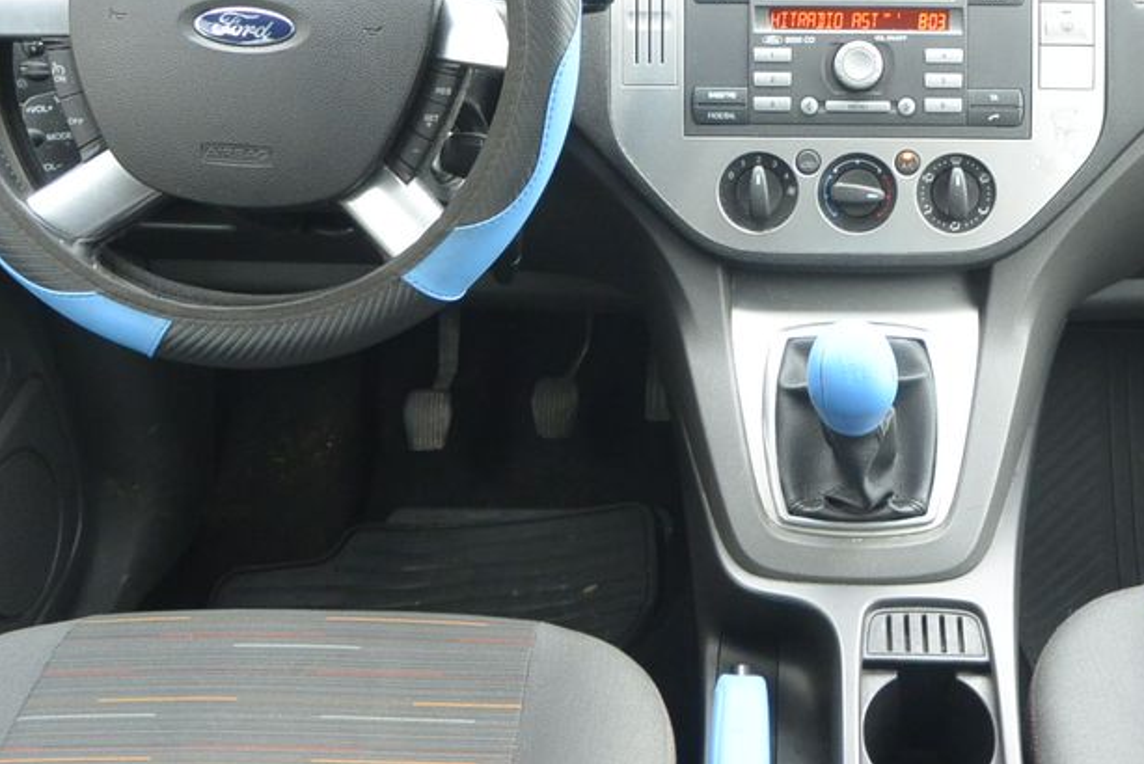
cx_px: 833
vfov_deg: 29.5
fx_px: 1431
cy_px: 210
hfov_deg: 42.5
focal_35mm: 45
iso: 800
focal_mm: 10
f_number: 3.5
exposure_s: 1/50
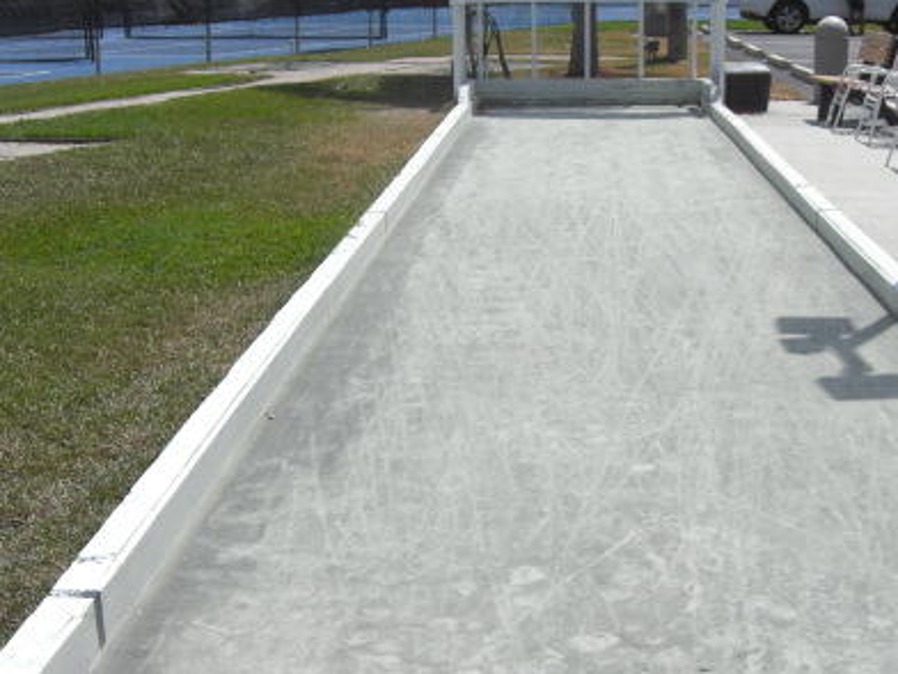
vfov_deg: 23.6
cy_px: 365
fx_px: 1608
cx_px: 550
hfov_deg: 31.1
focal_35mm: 62
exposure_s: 1/320
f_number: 8
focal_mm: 7.9
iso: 80
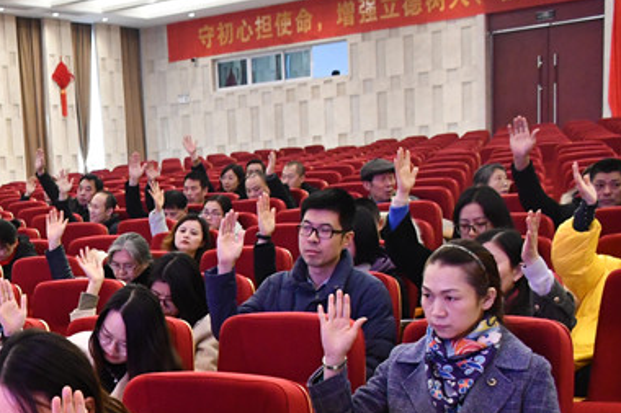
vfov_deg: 18.3
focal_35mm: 71
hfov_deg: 25.2
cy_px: 482
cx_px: -154
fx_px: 1224
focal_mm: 18
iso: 2500
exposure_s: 1/125
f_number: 3.5
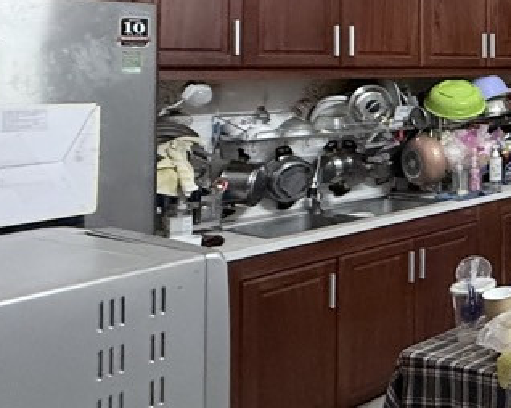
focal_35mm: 44
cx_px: 752
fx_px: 665
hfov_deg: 28.6
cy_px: 48
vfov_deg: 32.6
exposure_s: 1/50
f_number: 2.2
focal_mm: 2.22
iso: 640
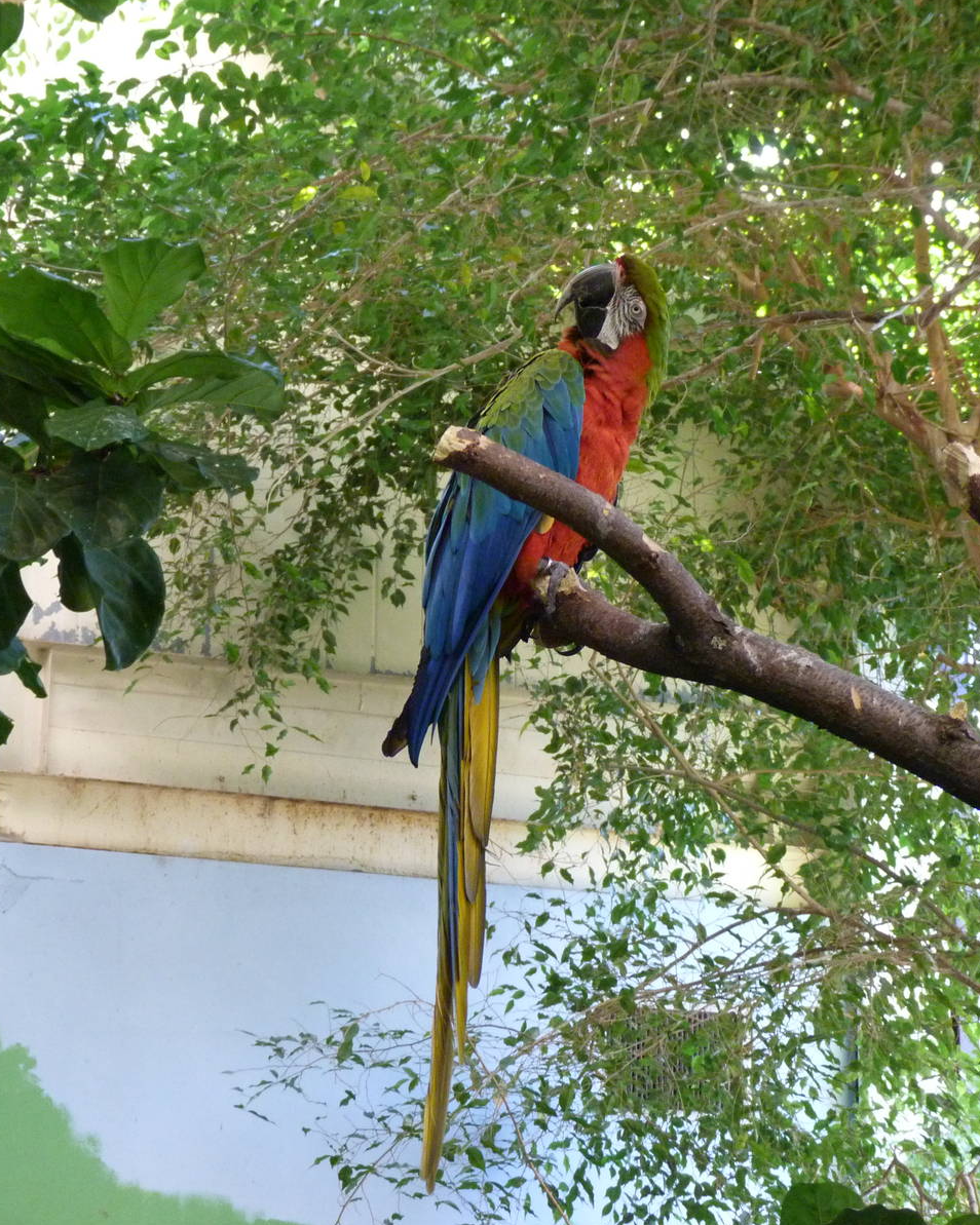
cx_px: 518
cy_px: 612
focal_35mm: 110
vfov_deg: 17.5
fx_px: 3989
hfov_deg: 14.0
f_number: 3.4
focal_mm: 15.1
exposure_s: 1/20
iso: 400
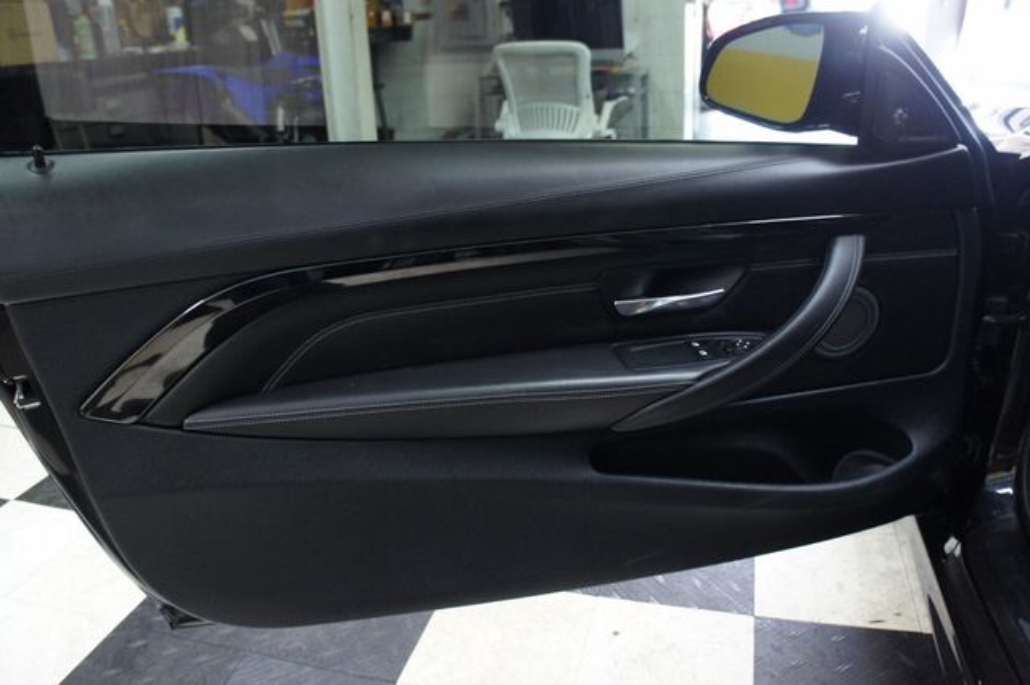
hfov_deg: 67.4
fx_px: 772
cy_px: 342
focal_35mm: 27
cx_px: 515
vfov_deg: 47.9
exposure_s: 1/50
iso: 1600
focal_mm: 18
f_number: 3.5
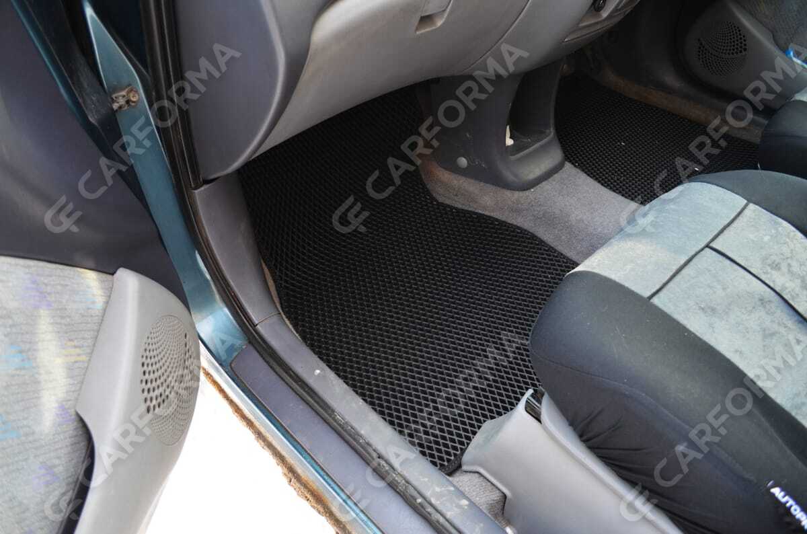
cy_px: 267
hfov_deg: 67.5
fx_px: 604
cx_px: 404
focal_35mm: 27
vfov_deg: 47.7
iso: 400
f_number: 4
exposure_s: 1/60
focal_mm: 18
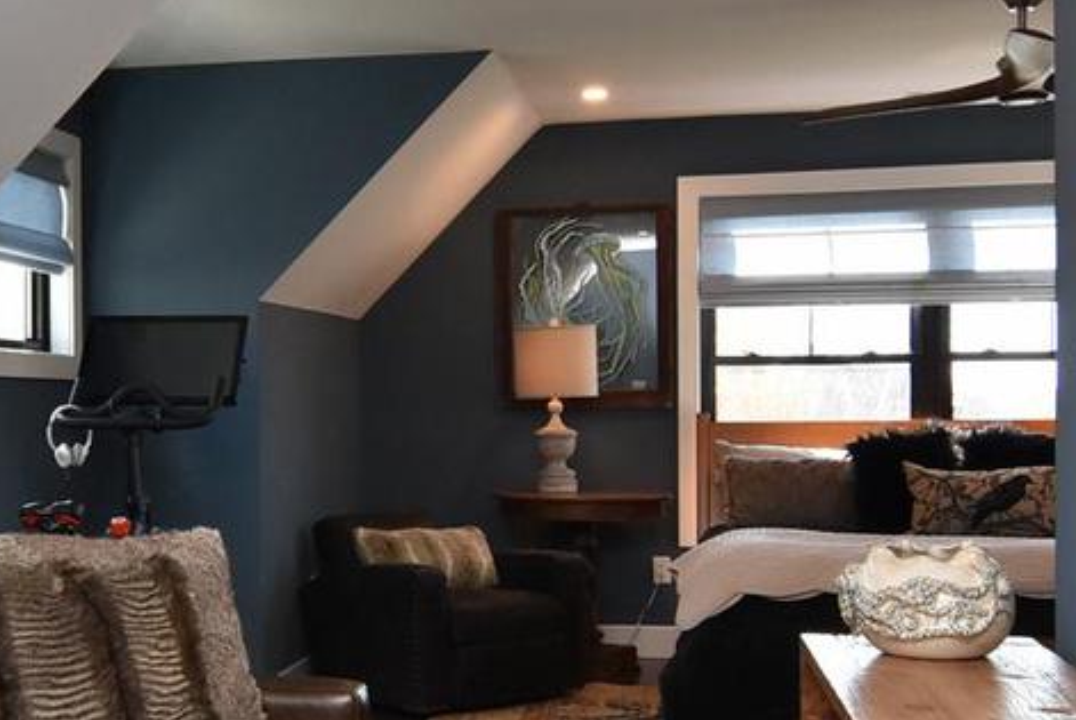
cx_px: 274
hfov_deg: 35.4
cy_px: 432
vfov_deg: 24.6
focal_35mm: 55
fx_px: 1645
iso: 800
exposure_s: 1/80
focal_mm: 12
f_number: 7.1
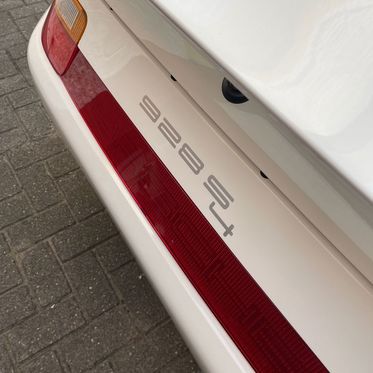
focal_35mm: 31
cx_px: 187
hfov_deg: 52.5
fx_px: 378
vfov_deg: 52.5
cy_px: 172
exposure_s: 1/397
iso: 32
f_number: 1.6
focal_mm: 5.1
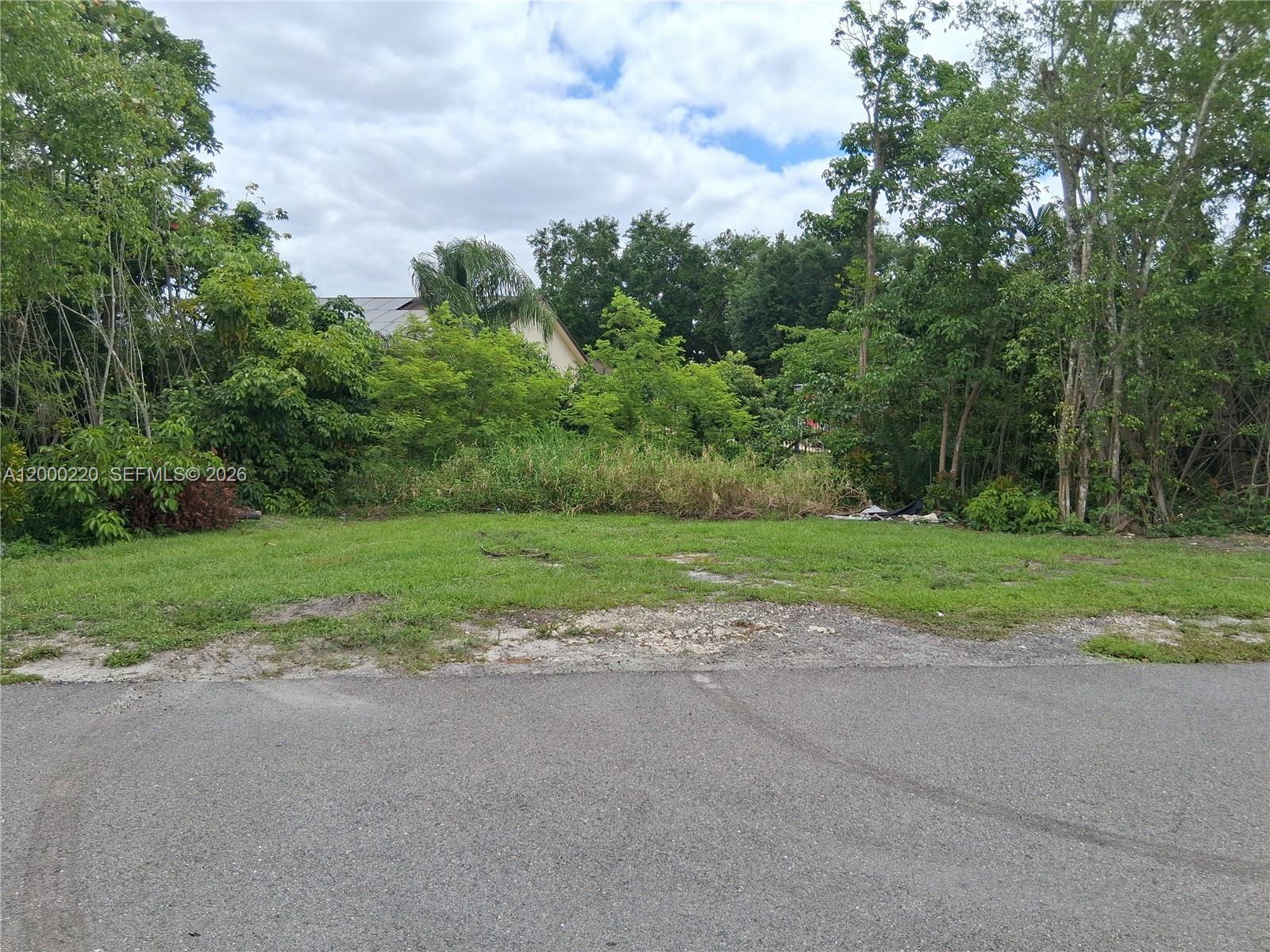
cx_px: 635
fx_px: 954
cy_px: 476
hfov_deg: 67.3
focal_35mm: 26
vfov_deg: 53.1
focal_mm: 3.98
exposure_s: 1/1006
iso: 25
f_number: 1.8
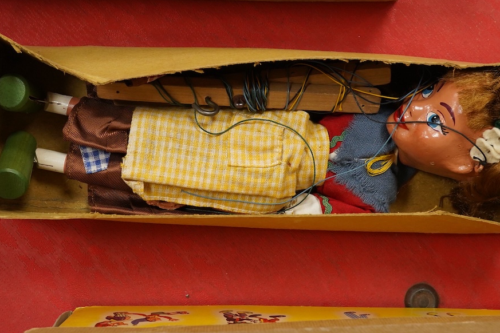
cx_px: 265
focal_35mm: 58
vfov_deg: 23.3
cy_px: 127
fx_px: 805
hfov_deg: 34.5
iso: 2000
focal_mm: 30
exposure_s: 1/100
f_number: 9
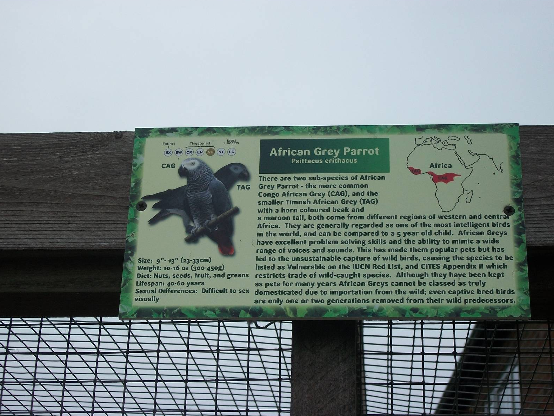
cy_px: 206
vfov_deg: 18.9
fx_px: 1249
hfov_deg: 25.0
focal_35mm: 78
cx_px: 279
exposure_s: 1/400
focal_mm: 13.7
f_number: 4.6
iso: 80
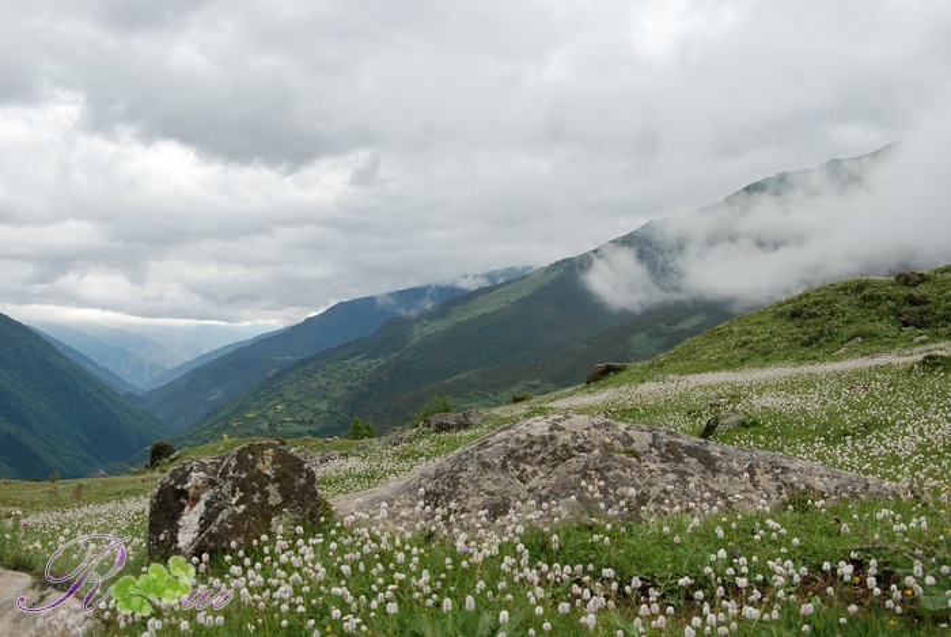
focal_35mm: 45
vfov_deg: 30.0
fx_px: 1190
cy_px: 318
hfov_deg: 43.5
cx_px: 476
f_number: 8
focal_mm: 30
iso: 400
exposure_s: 1/250
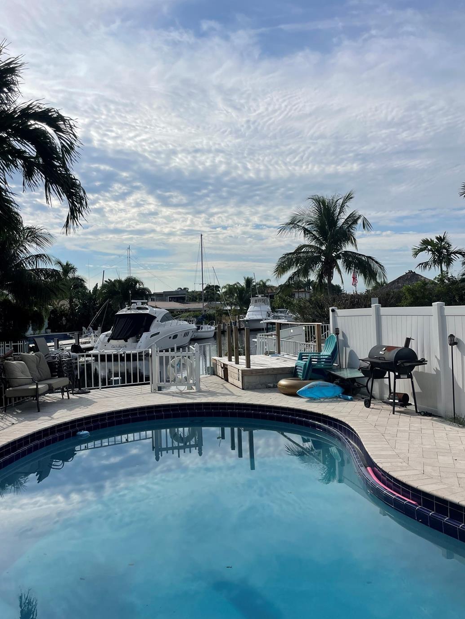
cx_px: 216
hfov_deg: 48.2
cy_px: 316
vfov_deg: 61.6
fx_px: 519
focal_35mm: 29
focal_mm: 4.2
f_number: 1.6
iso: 32
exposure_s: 1/8403
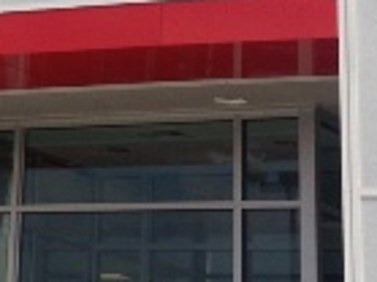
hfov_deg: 12.2
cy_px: -225
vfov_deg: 8.8
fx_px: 1752
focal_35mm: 161
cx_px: 27
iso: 50
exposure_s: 1/2304
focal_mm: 4.28
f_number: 2.4
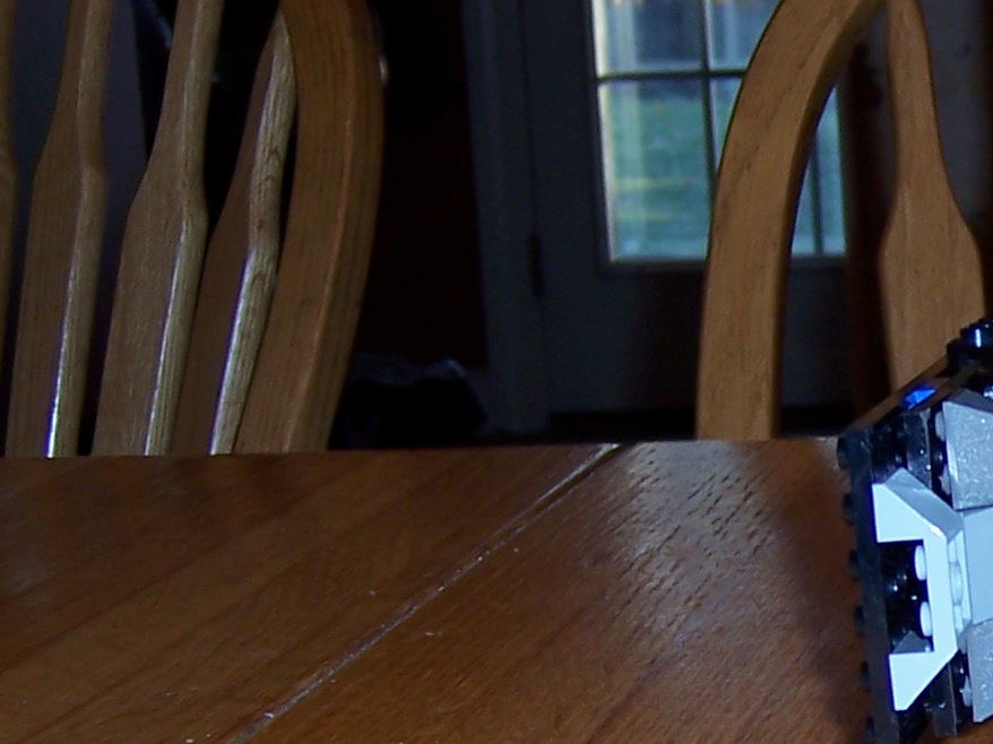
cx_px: 1231
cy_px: 495
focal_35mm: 105
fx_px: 3011
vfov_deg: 14.1
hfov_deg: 17.7
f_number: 3.4
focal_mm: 6.7
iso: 80
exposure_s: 1/60
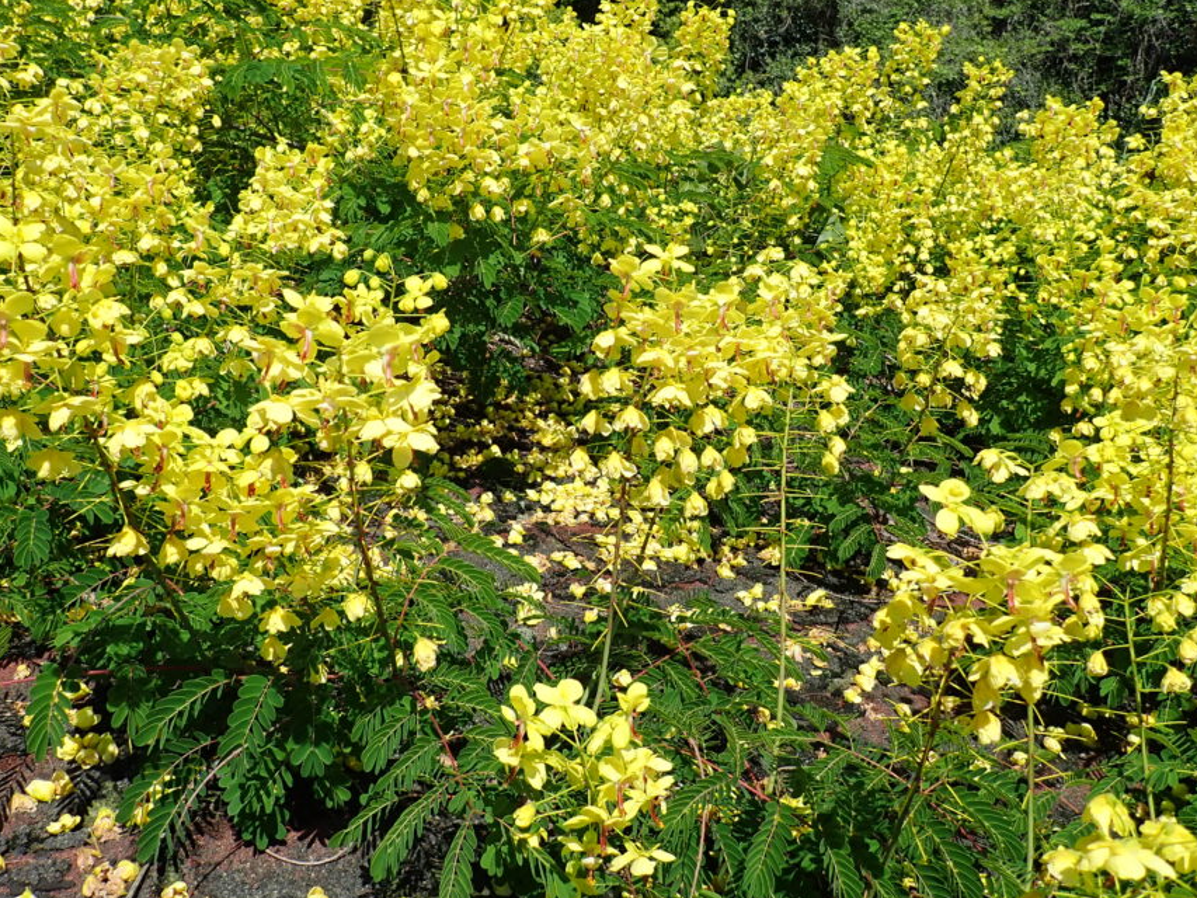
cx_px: 530
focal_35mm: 30
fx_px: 1038
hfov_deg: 59.8
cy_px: 387
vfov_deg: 46.7
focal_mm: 4.5
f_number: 8
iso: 100
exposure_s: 1/200
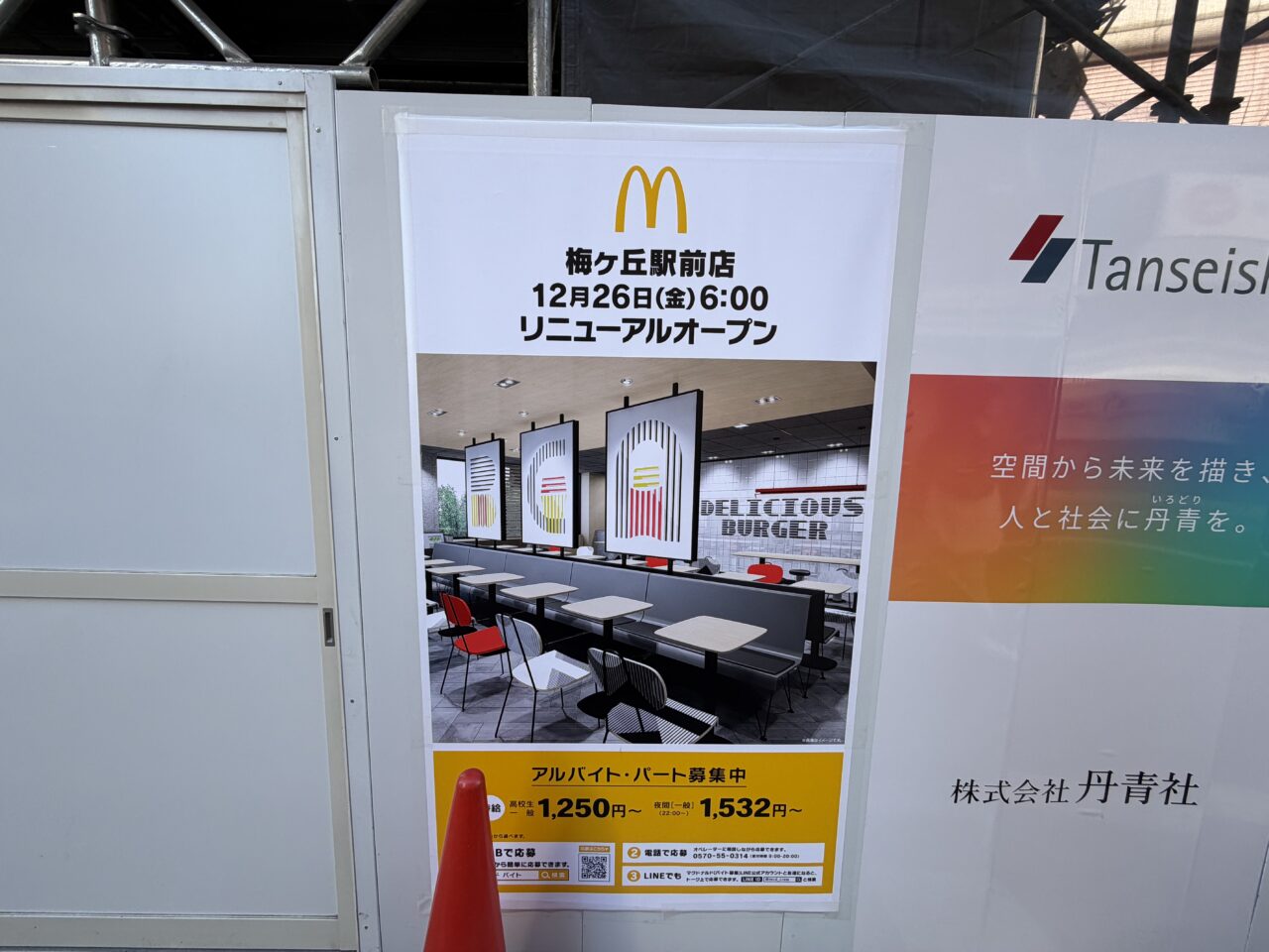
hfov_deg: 102.1
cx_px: 634
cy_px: 476
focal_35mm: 14
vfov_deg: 85.7
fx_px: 513
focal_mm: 2.22
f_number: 2.2
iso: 40
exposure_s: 1/226
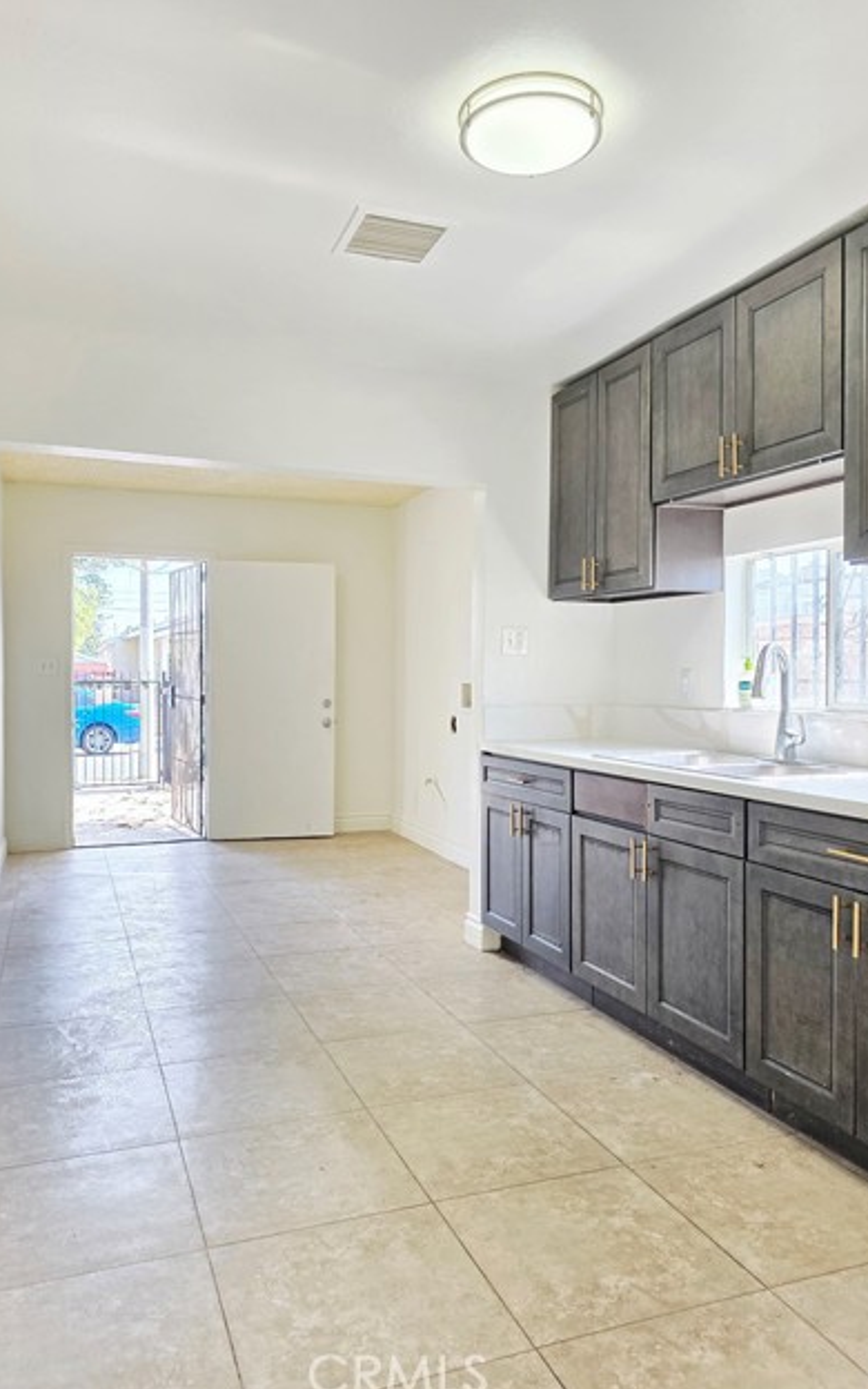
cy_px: 694
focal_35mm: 25
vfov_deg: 72.5
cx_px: 421
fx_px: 946
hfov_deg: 49.3
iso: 125
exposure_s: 1/120
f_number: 1.7
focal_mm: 6.3
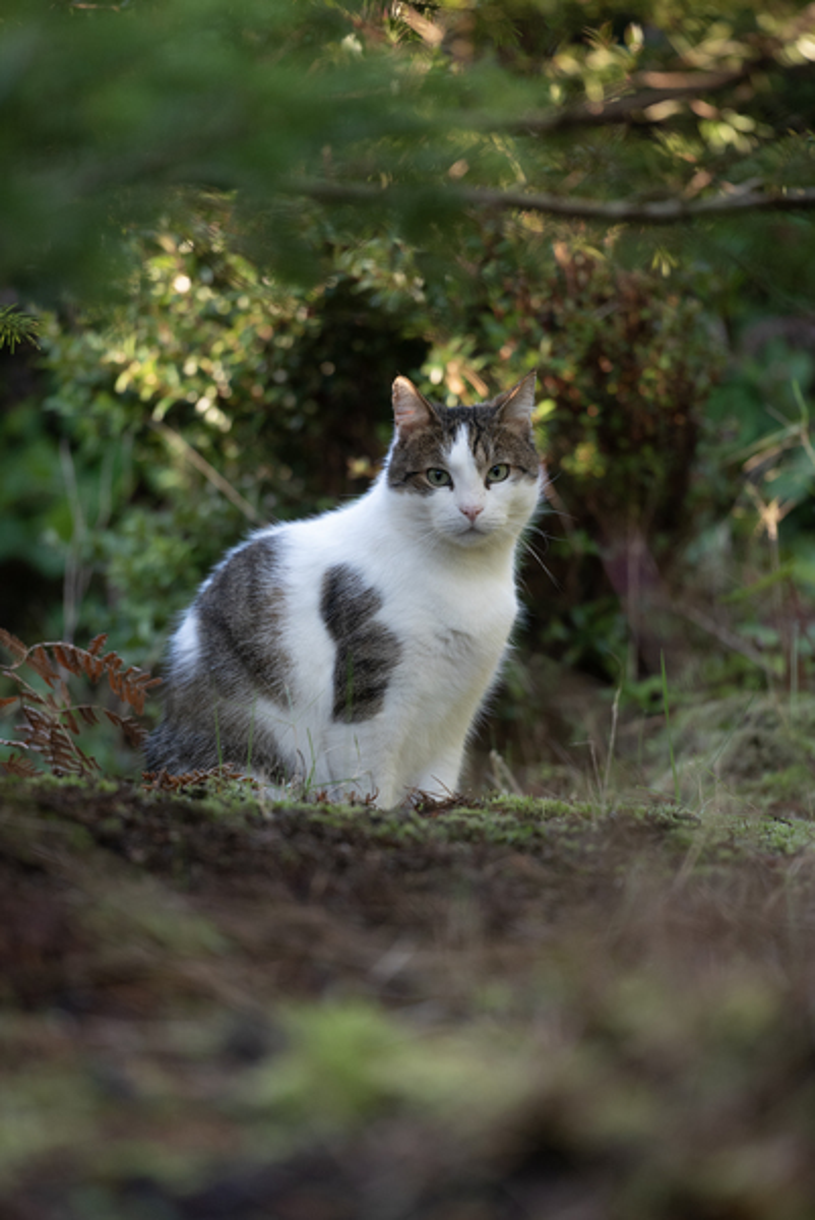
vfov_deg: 10.3
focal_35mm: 200
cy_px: 610
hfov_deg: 6.9
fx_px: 6779
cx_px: 408
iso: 1250
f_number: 4
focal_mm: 200
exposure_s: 1/320
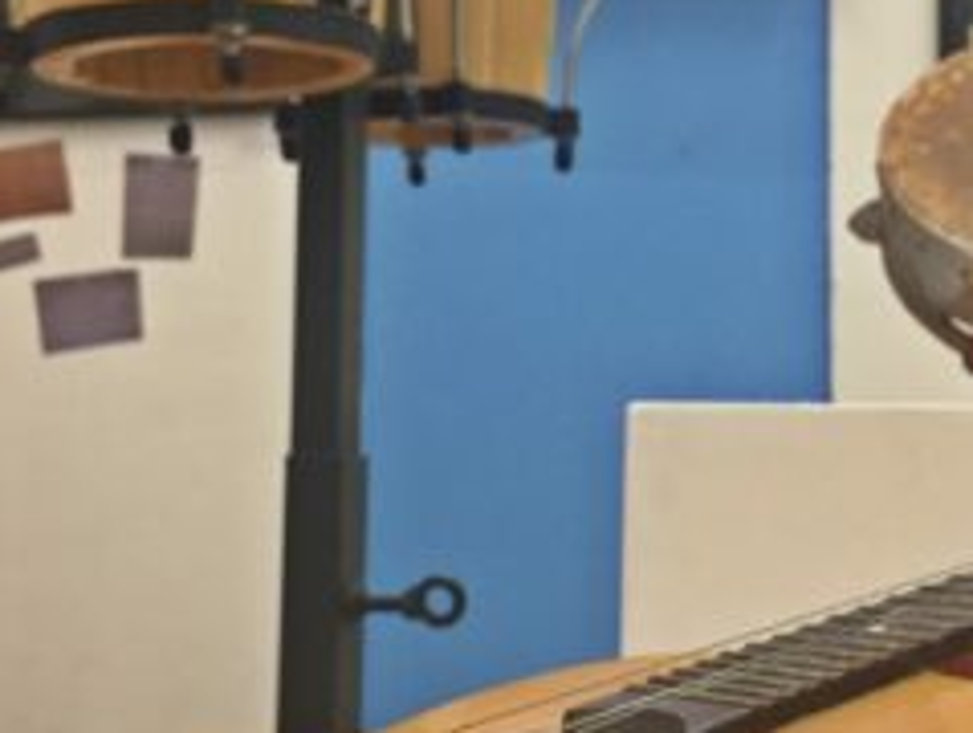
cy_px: 330
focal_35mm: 63
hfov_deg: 30.2
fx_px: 1773
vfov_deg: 23.3
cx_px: 729
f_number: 2.2
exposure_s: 1/30
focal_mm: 4.15
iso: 160
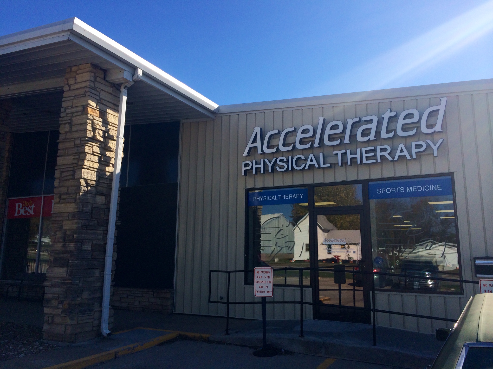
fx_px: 427
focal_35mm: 30
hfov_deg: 60.0
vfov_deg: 46.8
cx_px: 246
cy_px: 184
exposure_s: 1/2415
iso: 40
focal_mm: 4.12
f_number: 2.2
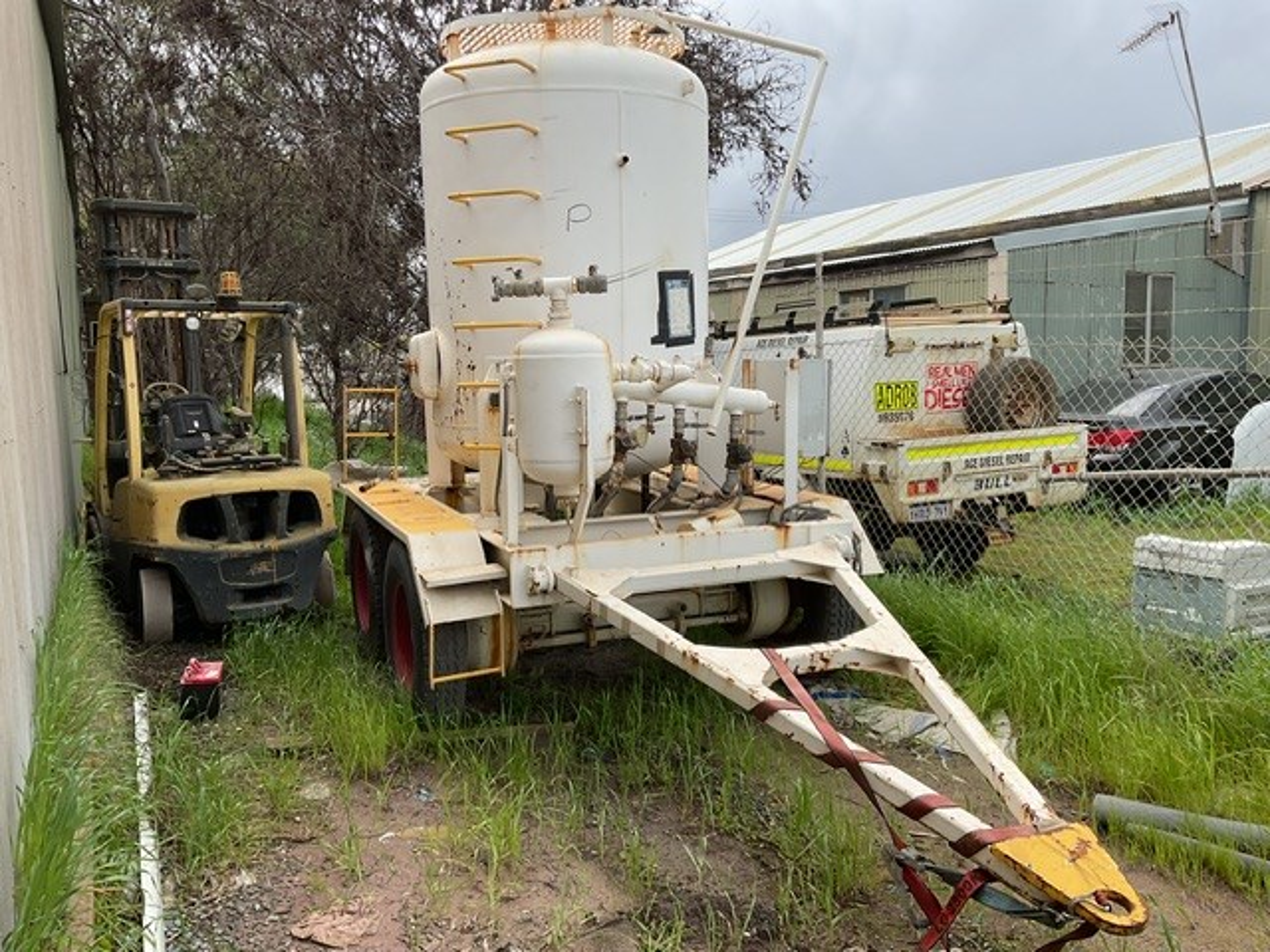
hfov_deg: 61.7
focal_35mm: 29
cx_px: 635
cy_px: 476
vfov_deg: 48.2
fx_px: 1064
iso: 16
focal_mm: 3
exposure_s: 1/1168
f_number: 1.8
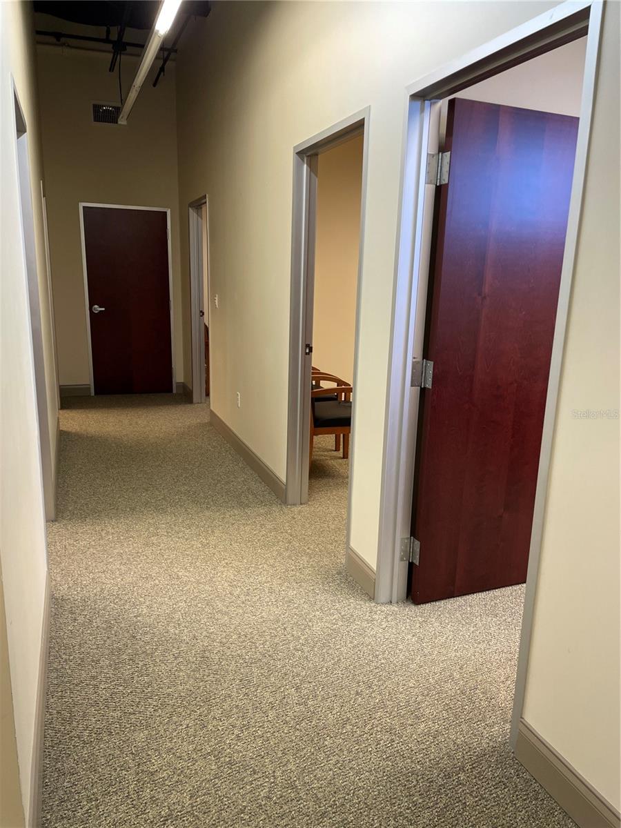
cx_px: 310
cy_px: 414
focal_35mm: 26
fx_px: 622
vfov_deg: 67.3
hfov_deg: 53.1
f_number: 1.6
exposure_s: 1/60
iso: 80
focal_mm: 4.2
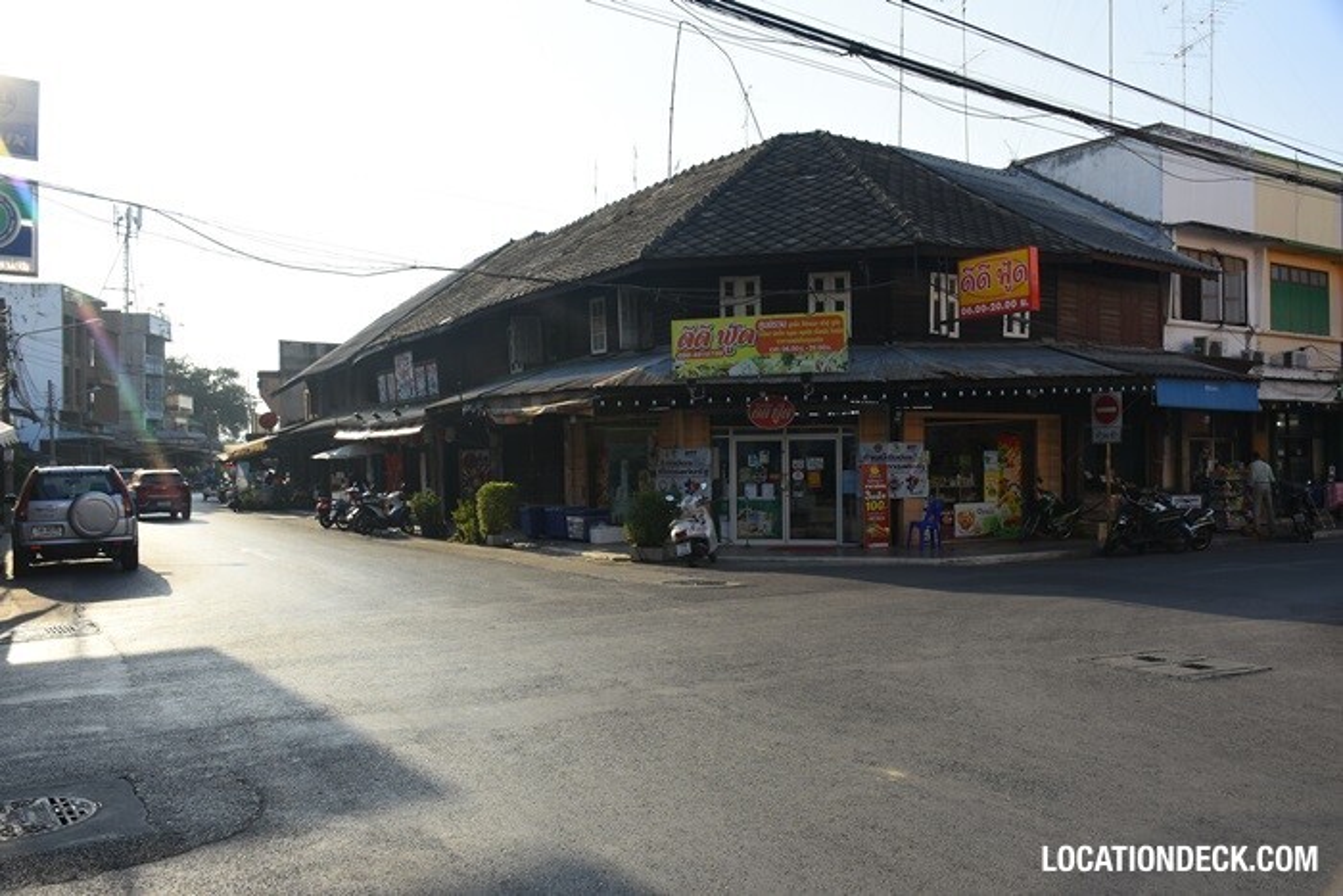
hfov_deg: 61.9
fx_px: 1119
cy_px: 448
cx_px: 672
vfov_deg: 43.6
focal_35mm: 30
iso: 125
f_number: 6.3
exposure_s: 1/400
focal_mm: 20
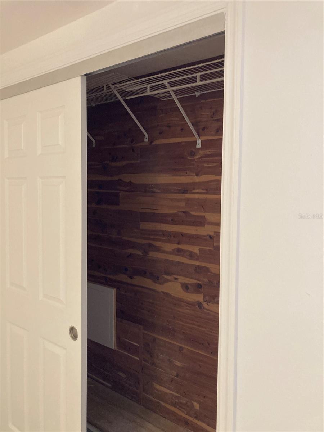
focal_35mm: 28
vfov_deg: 63.4
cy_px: 216
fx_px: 349
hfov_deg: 49.7
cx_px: 162
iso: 250
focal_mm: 3.99
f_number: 1.8
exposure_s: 1/40
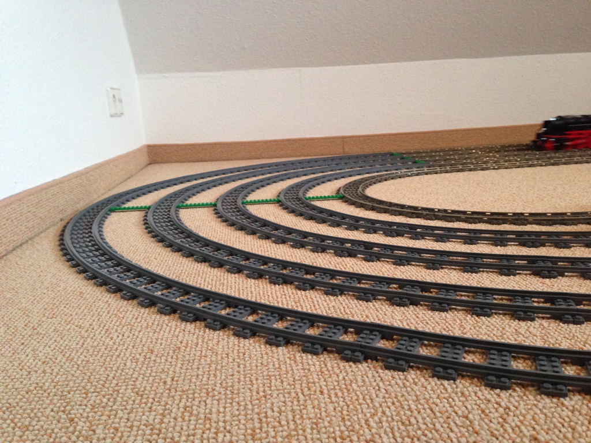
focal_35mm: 33
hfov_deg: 55.4
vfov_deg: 42.9
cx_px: 296
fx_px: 563
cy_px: 222
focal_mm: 4.12
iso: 250
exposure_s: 1/20
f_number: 2.4
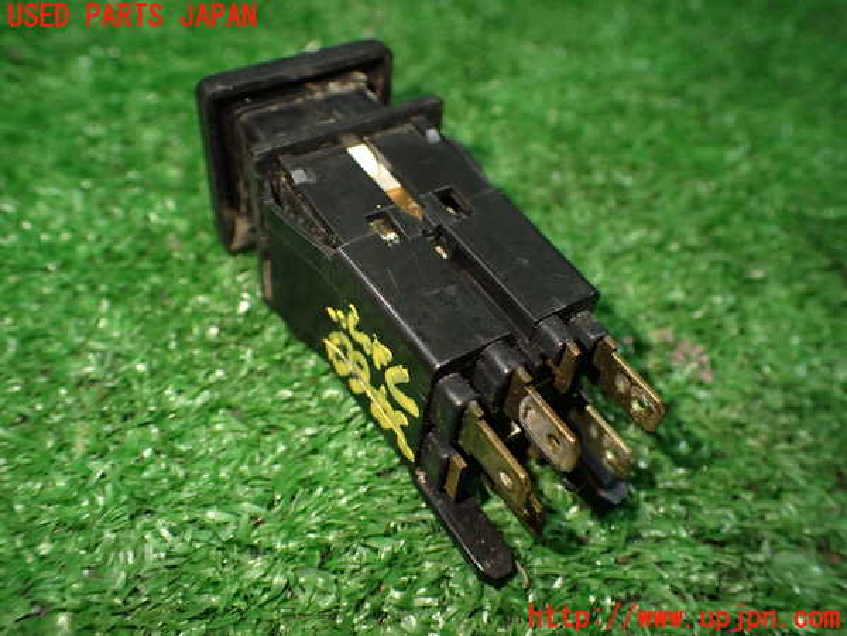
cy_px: 318
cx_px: 424
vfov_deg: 46.8
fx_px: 734
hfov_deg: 60.0
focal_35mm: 30
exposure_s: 1/125
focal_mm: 5.4
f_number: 2.3
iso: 500
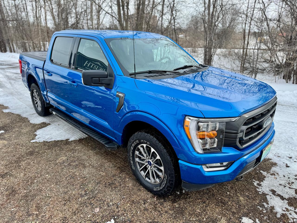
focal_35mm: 24
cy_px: 112
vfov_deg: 56.8
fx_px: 206
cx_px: 148
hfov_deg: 71.6
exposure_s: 1/1425
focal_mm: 6.76
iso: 80
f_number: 1.78
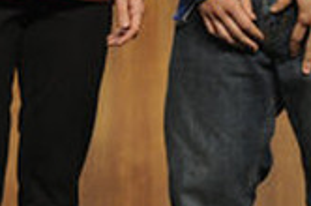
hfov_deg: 5.2
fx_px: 3440
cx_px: 96
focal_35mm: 399
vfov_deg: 3.4
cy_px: -137
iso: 1600
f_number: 3.5
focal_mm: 85
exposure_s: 1/125
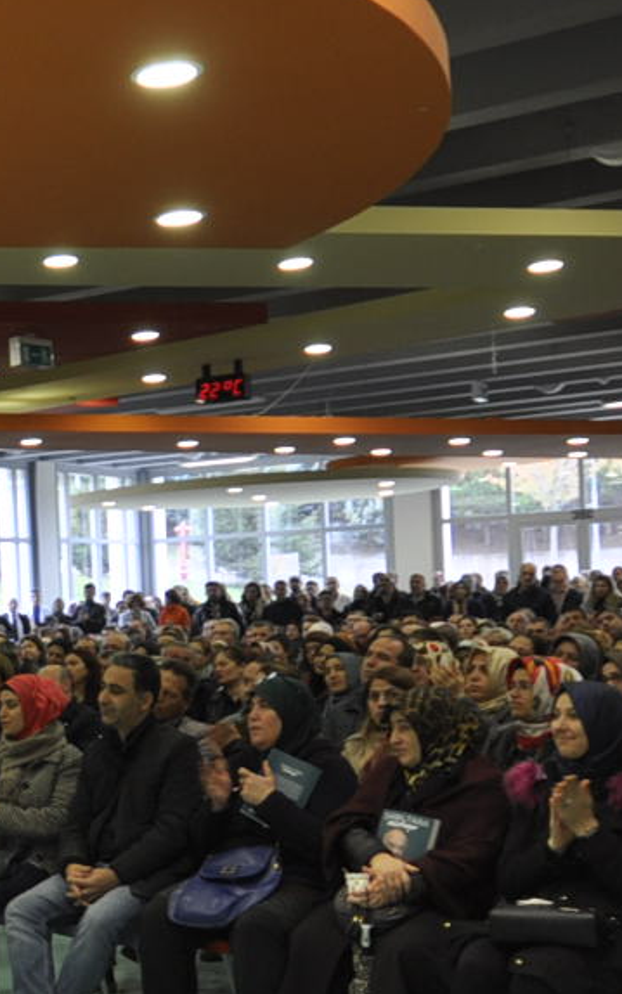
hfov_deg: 20.5
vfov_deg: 35.5
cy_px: 629
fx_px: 1545
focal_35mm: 57
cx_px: -215
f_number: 4
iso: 200
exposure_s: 1/25
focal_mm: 10
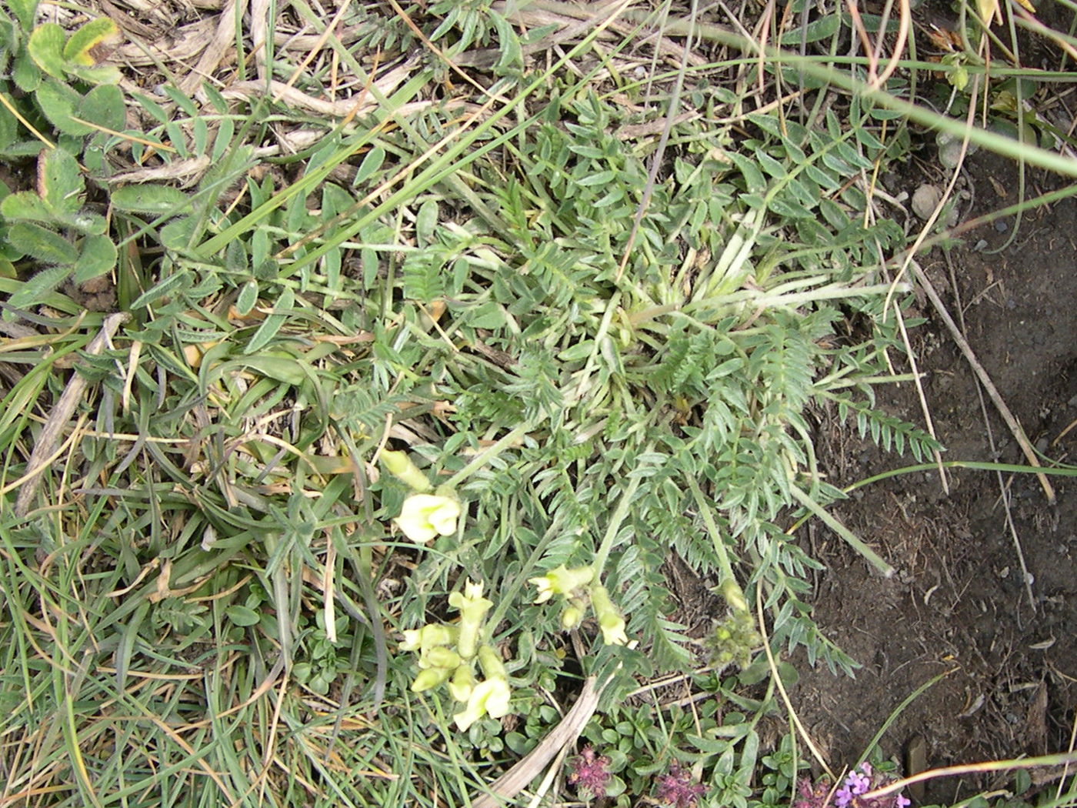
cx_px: 538
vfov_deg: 37.7
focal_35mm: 38
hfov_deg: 49.0
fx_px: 1182
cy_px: 404
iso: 100
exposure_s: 1/328
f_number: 2.8
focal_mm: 8
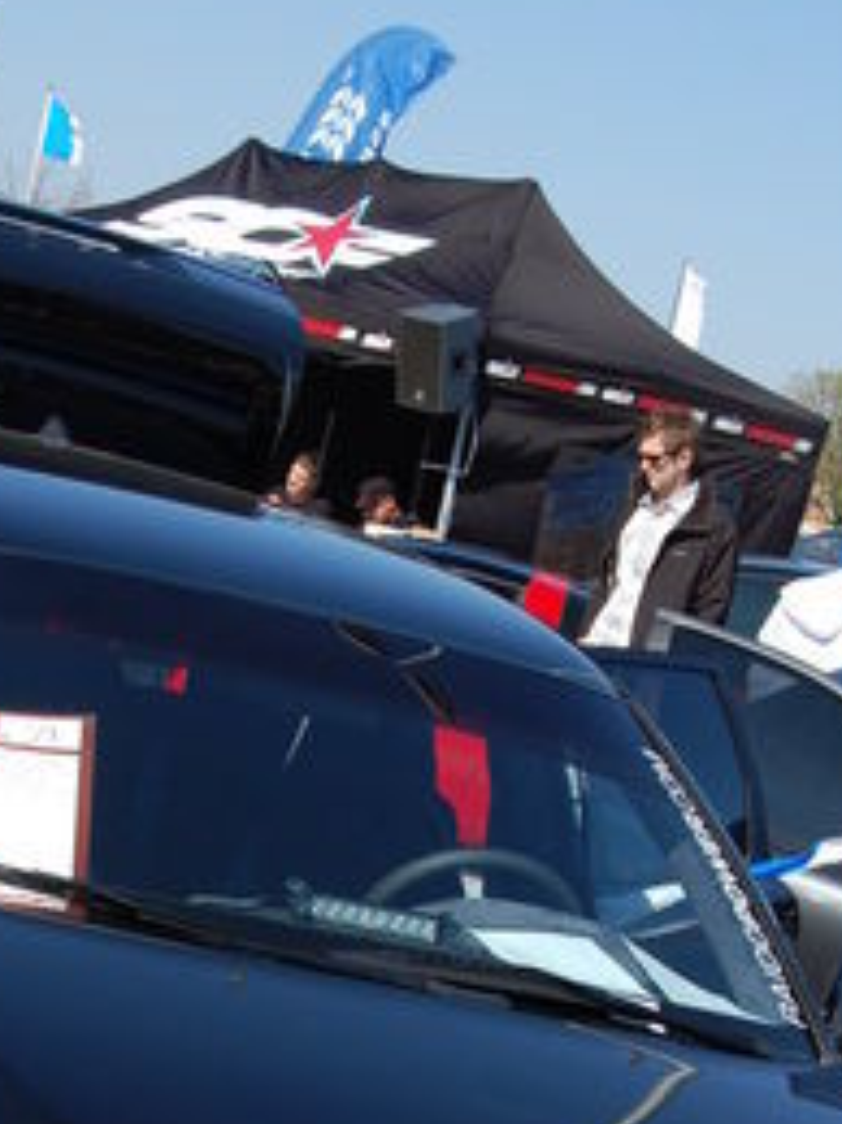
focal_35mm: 107
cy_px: 1050
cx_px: 304
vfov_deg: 18.0
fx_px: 3473
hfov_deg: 13.8
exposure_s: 1/320
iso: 200
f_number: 9
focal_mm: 30
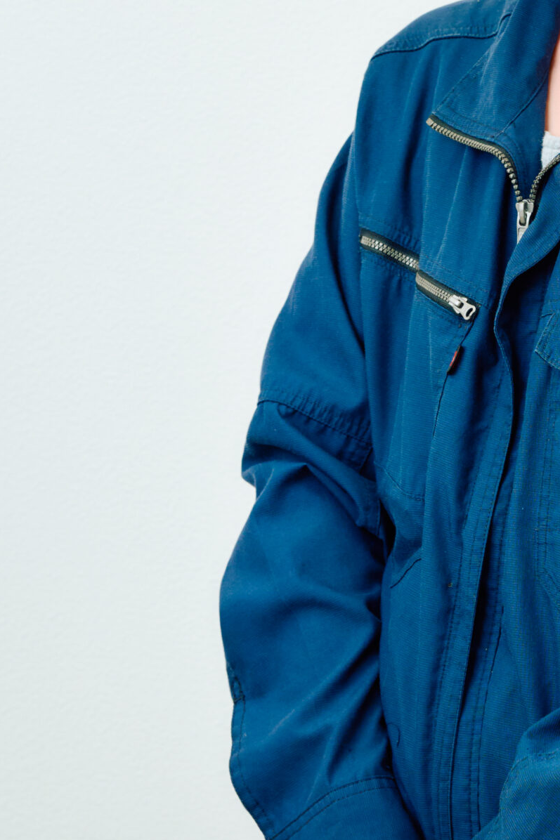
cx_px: 581
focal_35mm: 182
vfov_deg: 11.3
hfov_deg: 7.5
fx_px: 4248
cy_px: 281
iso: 500
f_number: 9
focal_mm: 85
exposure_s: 1/100
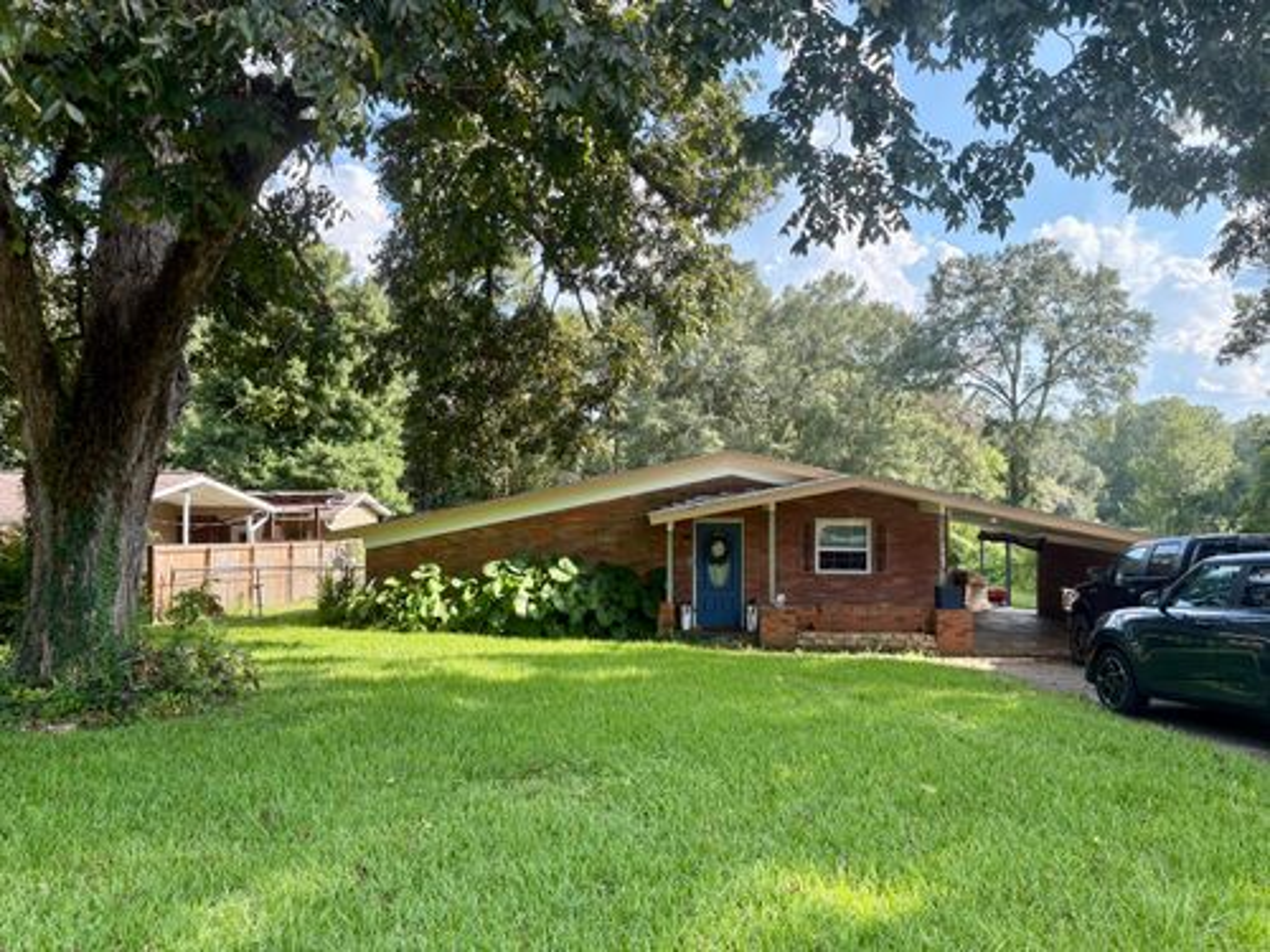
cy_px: 476
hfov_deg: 67.3
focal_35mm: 26
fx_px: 954
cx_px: 635
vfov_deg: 53.1
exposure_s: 1/810
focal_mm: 5.96
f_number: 1.6
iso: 64
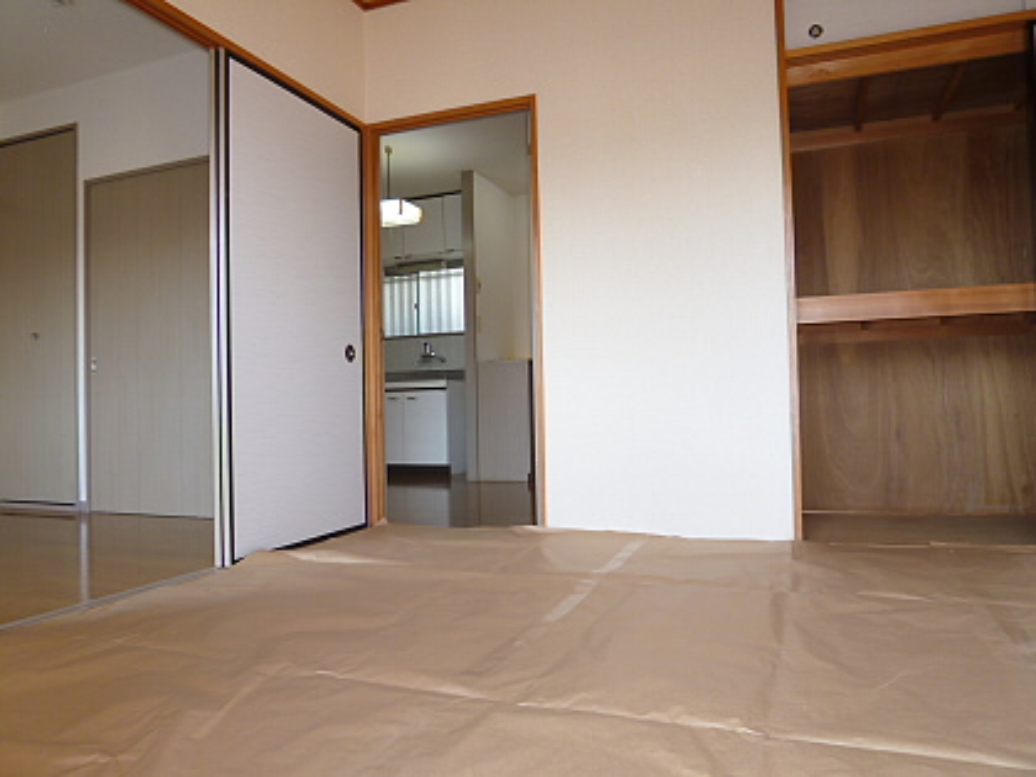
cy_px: 388
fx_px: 718
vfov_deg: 56.8
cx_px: 518
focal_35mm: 24
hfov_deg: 71.6
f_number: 2.5
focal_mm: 4.3
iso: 100
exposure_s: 1/60
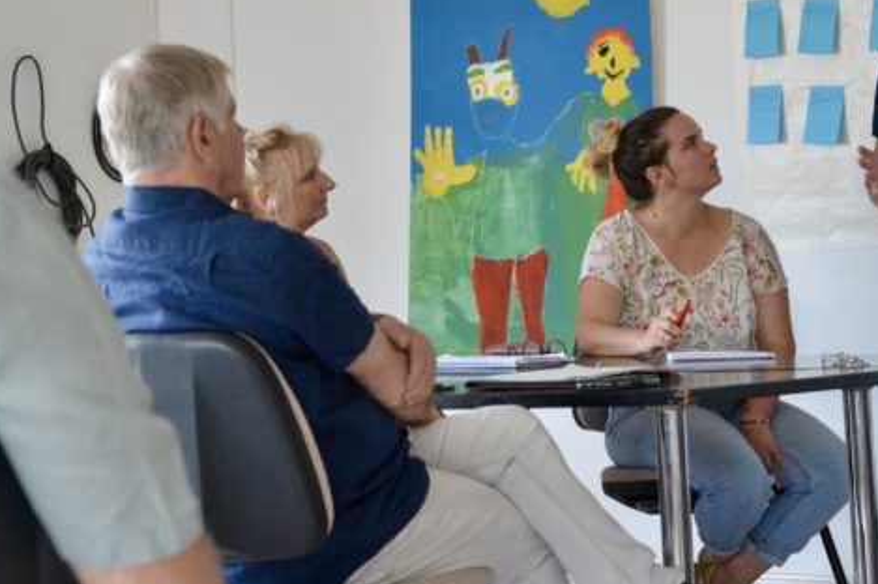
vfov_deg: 12.2
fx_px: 2730
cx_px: 481
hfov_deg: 18.3
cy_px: 212
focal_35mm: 112
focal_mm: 50
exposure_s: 1/60
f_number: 5
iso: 900
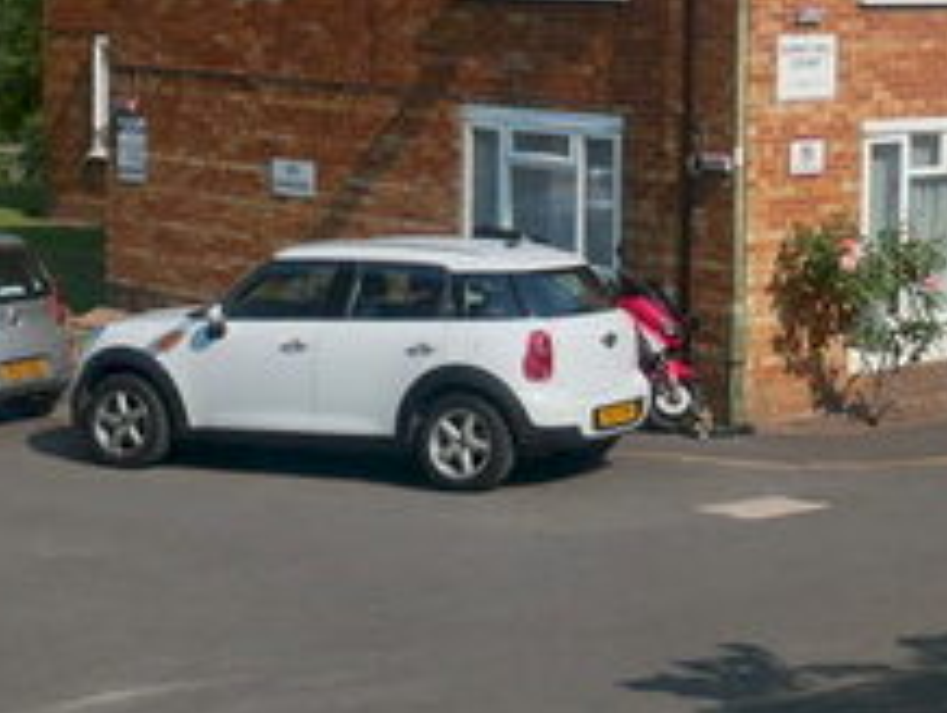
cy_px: 59
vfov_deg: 15.2
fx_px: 2629
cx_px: 845
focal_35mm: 96
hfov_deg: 20.0
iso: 200
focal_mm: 15
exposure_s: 1/400
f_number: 8
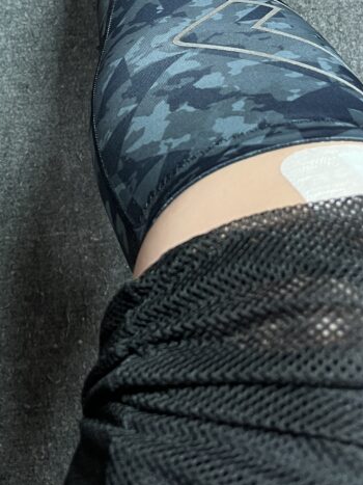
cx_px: 17
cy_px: 32
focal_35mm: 57
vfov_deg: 31.9
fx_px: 797
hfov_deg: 24.7
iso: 400
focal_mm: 5.1
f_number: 1.6
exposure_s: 1/50
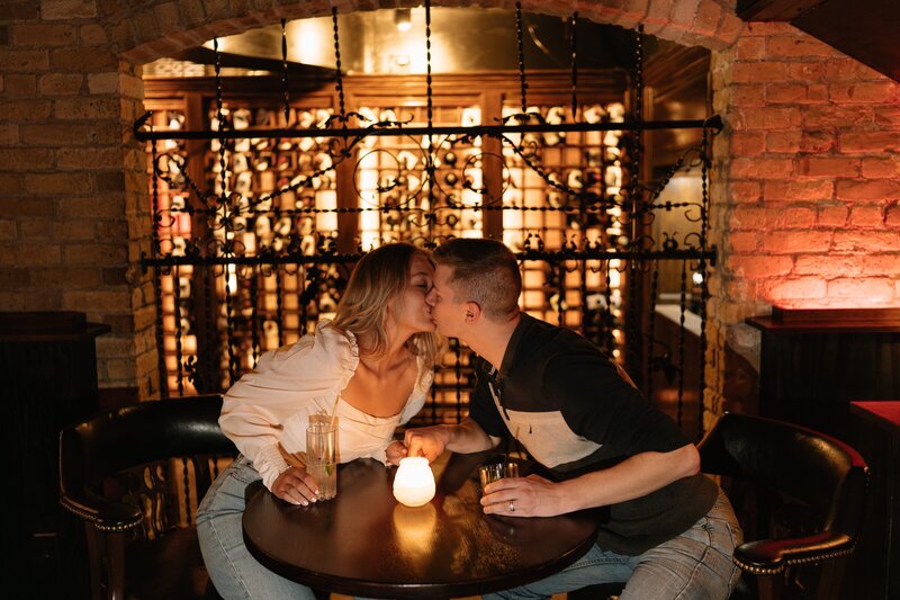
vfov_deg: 37.8
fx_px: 875
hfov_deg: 54.4
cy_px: 300
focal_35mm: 35
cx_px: 450
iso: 1250
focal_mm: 35
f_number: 1.4
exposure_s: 1/100
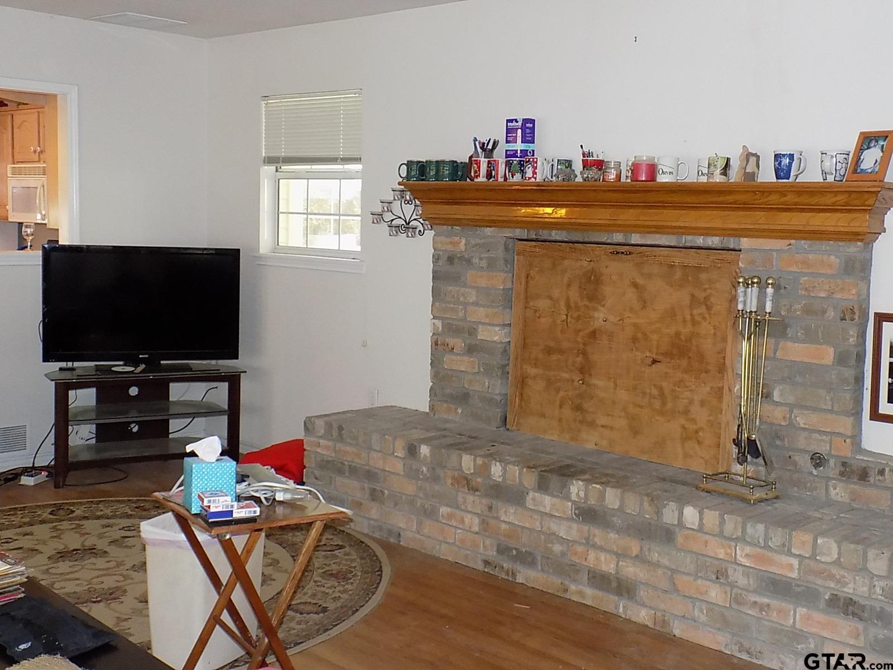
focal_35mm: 41
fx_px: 1058
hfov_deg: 45.8
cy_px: 335
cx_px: 446
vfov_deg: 35.1
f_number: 3.6
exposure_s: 1/30
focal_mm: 7.3
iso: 500
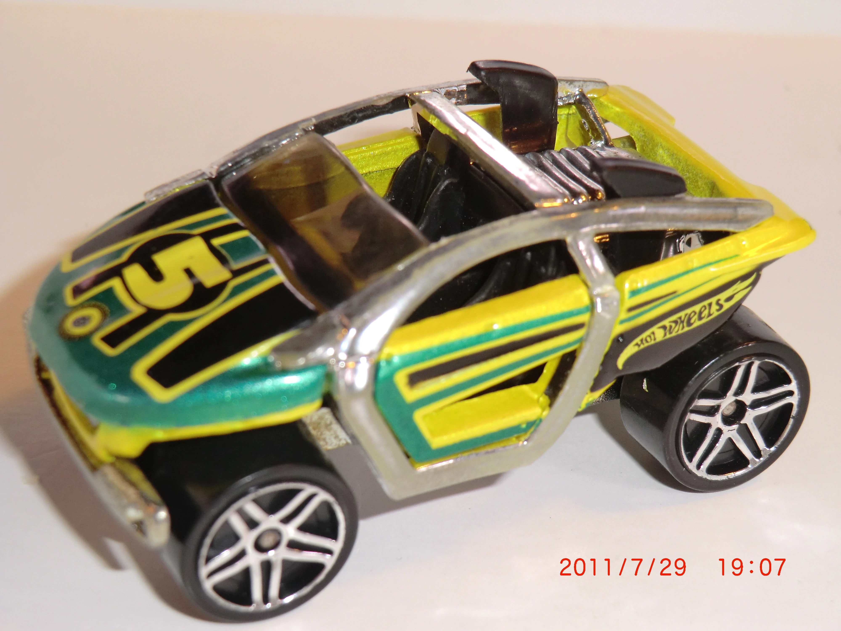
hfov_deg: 25.7
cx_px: 420
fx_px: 1846
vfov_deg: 19.4
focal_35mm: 76
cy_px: 316
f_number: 4.6
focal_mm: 13.6
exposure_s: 1/60
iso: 160
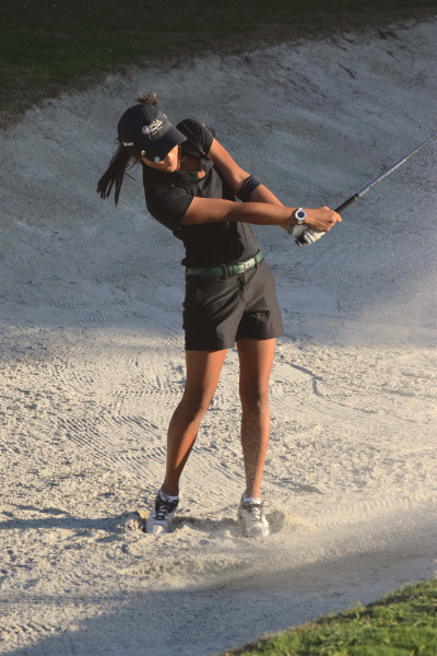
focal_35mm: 135
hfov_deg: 10.2
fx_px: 2458
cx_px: 218
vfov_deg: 15.2
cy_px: 328
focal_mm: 90
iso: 3200
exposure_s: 1/4000
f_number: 8
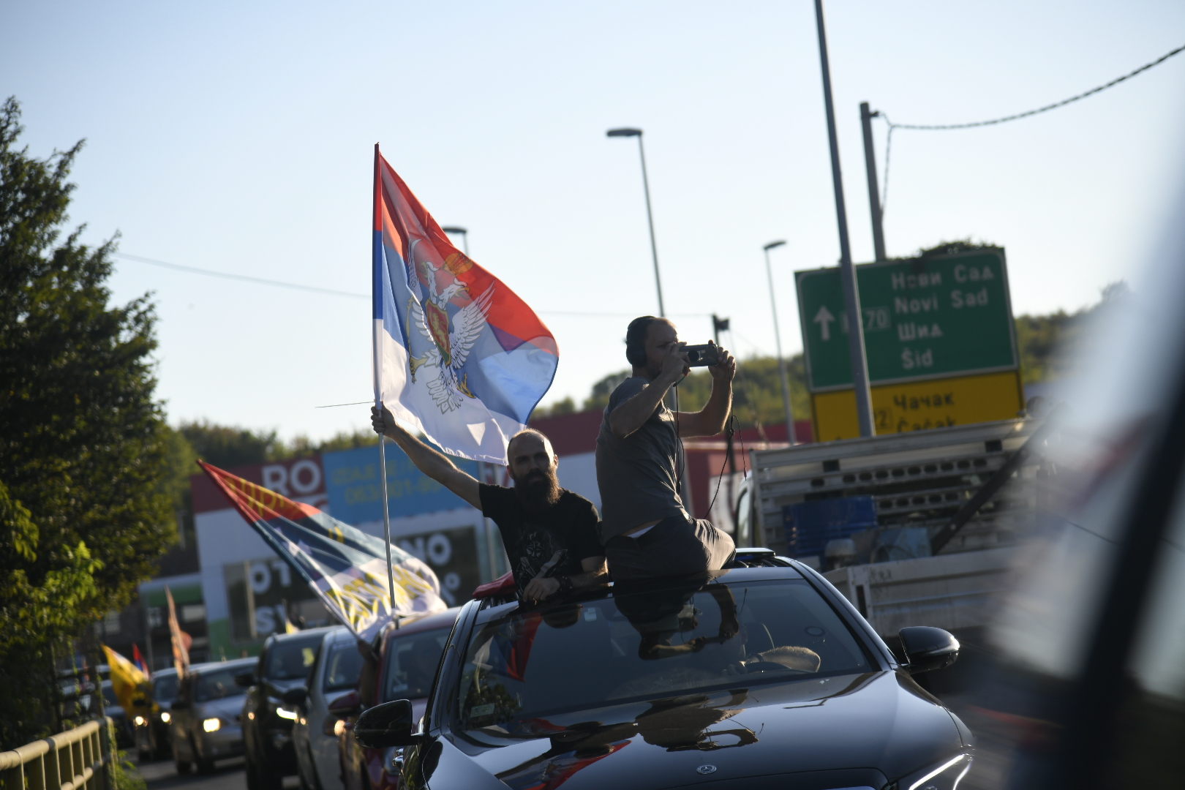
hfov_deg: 17.1
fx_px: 3950
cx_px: 592
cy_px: 395
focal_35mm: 120
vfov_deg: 11.4
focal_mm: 120
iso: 400
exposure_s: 1/2500
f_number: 4
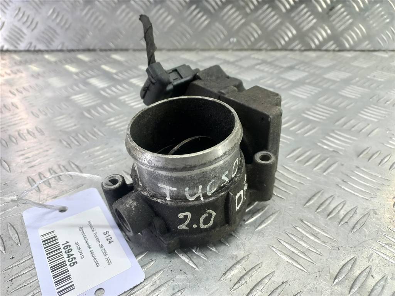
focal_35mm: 25
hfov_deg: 69.4
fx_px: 285
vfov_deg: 54.9
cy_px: 148
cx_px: 198
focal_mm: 4.6
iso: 125
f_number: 1.8
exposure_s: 1/50
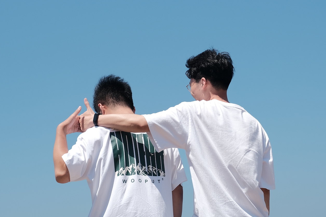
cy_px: 108
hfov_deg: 29.2
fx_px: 625
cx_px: 162
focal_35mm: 69
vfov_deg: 19.7
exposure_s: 1/680
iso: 200
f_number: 5.6
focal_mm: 45
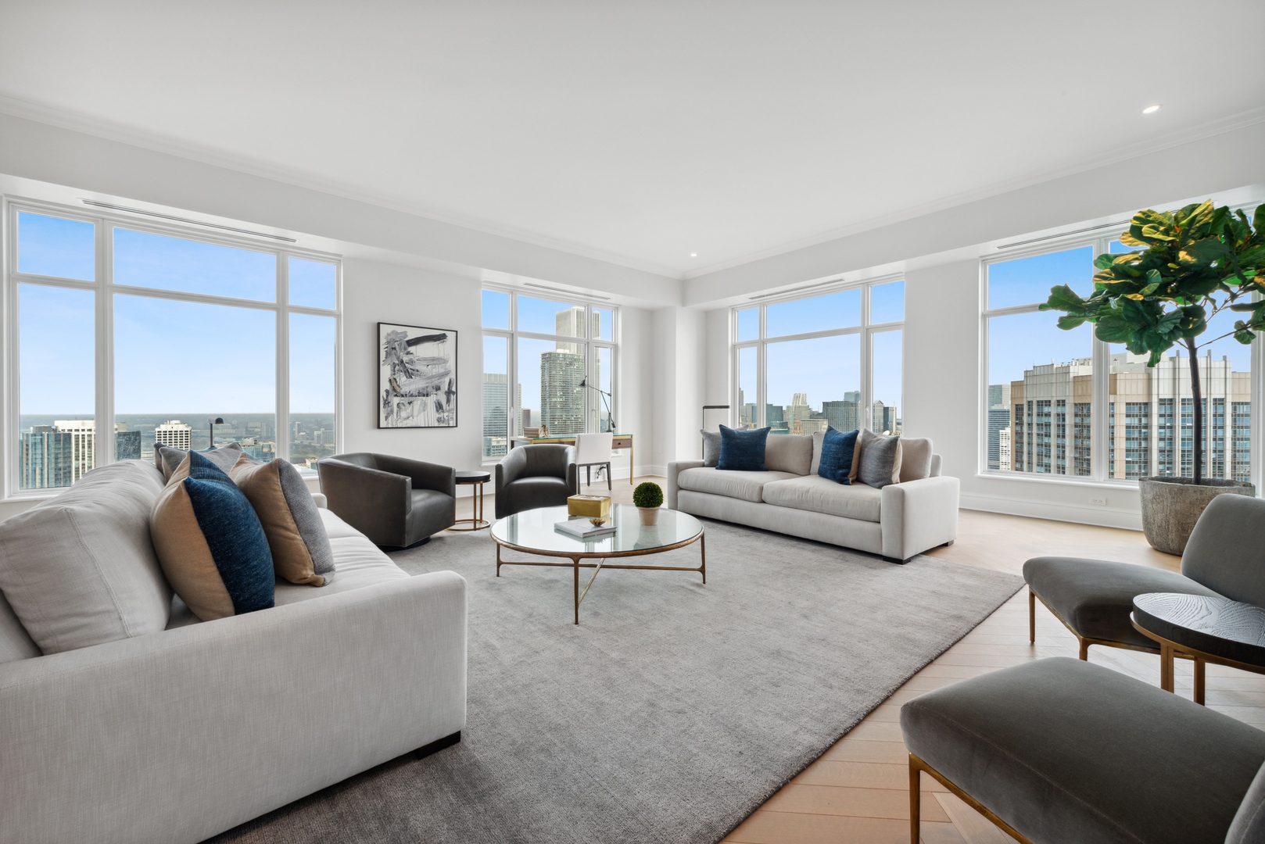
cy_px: 422
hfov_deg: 104.2
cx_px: 632
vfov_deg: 81.3
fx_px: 492
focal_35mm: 14
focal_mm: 14
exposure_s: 1/10
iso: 500
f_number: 13
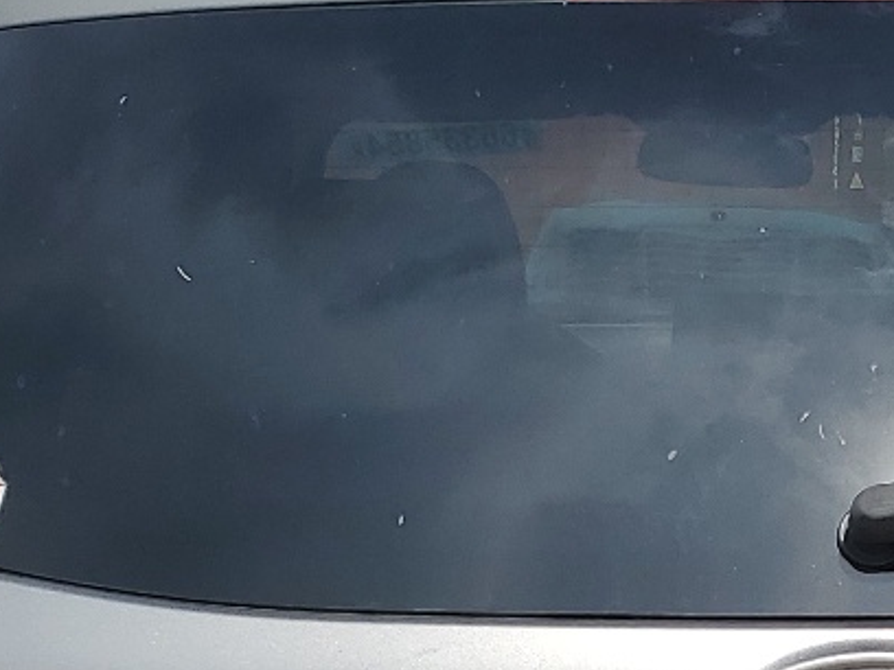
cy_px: 793
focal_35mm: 102
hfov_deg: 19.1
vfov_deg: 14.1
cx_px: 706
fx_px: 2634
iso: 50
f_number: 1.5
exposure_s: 1/5000
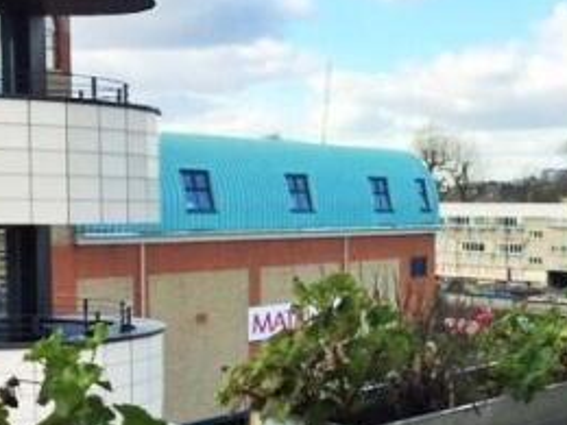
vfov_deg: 22.5
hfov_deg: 28.8
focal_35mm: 65
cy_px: 287
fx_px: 1065
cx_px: 500
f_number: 2.2
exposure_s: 1/927
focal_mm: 4.15
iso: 25
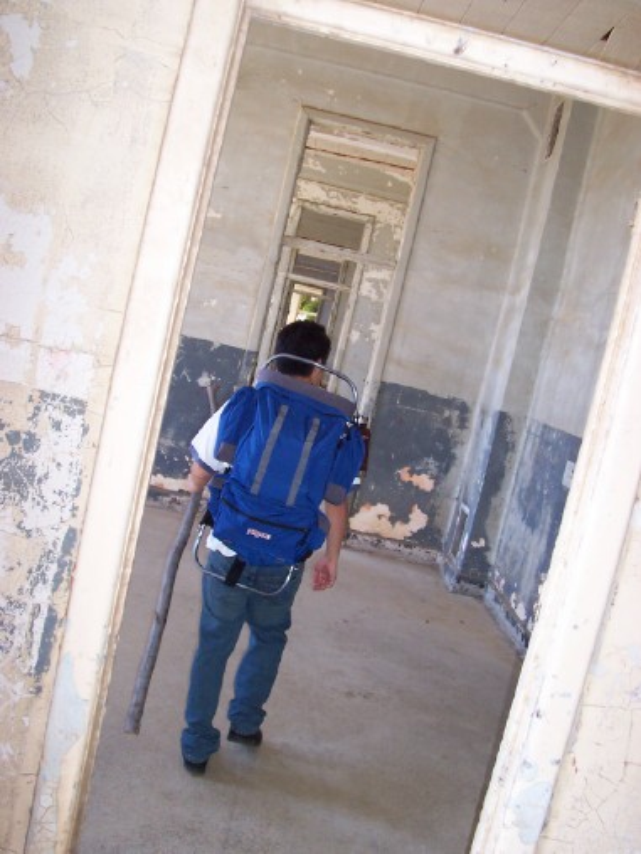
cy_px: 427
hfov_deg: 38.7
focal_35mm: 37
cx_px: 320
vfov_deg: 50.1
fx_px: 914
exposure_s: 1/90
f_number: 2.8
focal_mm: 5.6
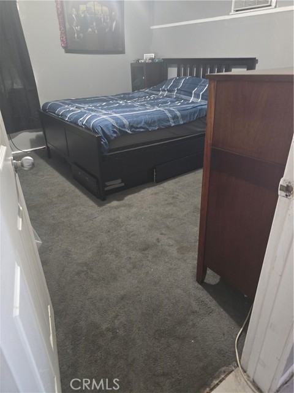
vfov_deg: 73.9
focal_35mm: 23
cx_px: 147
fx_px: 260
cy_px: 196
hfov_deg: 58.9
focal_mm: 6.3
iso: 1600
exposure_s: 1/30
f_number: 1.7
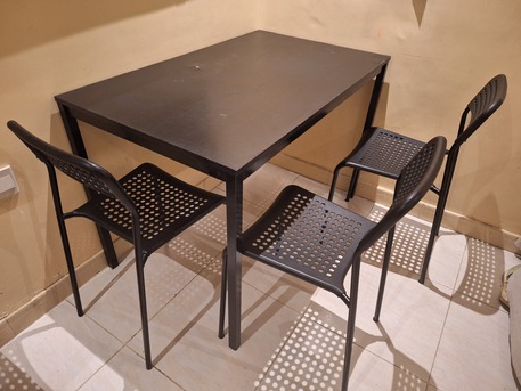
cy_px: 196
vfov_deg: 58.9
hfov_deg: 73.9
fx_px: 346
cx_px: 260
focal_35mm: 23
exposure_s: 1/25
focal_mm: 5.54
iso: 400
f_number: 1.8
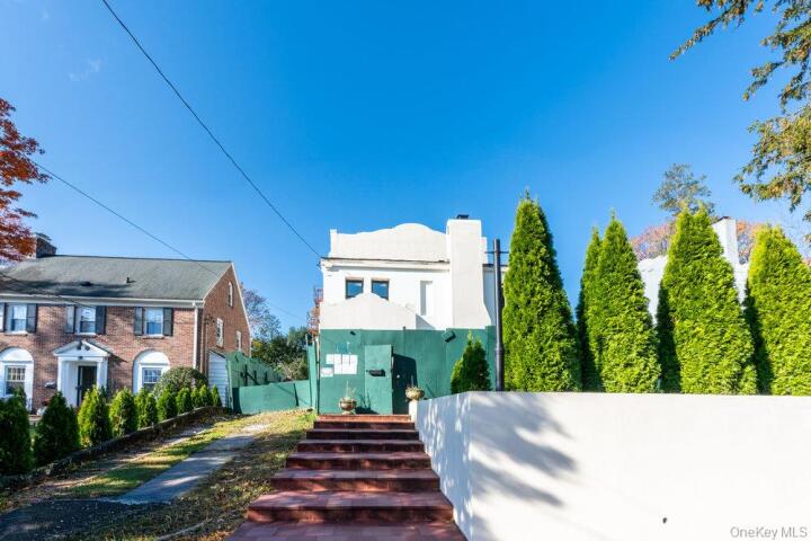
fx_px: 315
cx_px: 406
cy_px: 270
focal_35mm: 14
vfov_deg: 81.2
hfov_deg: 104.3
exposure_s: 1/8000
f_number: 8
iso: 800
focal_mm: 14
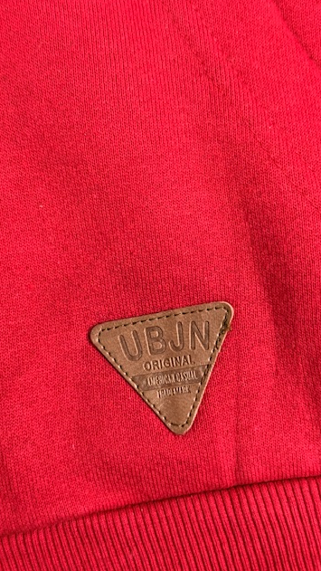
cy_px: 285
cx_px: 142
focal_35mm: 53
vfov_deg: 39.2
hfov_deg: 22.6
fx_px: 802
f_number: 1.78
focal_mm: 6.76
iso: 250
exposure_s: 1/50
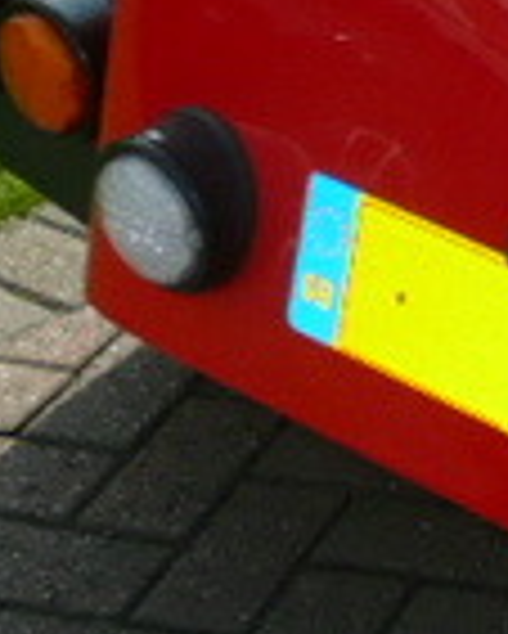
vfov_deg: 15.4
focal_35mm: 124
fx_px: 2328
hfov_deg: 10.5
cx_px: 1277
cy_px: 130
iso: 100
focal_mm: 4.6
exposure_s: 1/500
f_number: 3.3
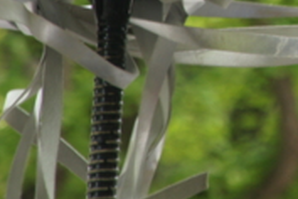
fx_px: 8426
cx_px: 380
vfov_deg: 1.4
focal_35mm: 1018
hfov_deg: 2.0
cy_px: -63
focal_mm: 200
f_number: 6.3
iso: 320
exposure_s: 1/320
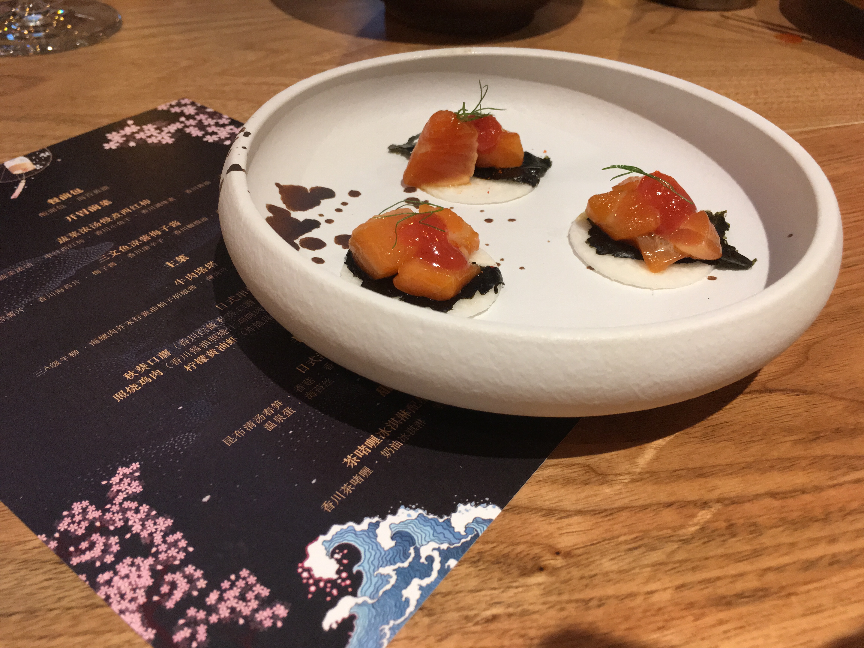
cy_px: 324
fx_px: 724
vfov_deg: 48.2
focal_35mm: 29
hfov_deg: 61.7
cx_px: 432
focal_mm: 4.15
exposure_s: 1/33
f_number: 2.2
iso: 160
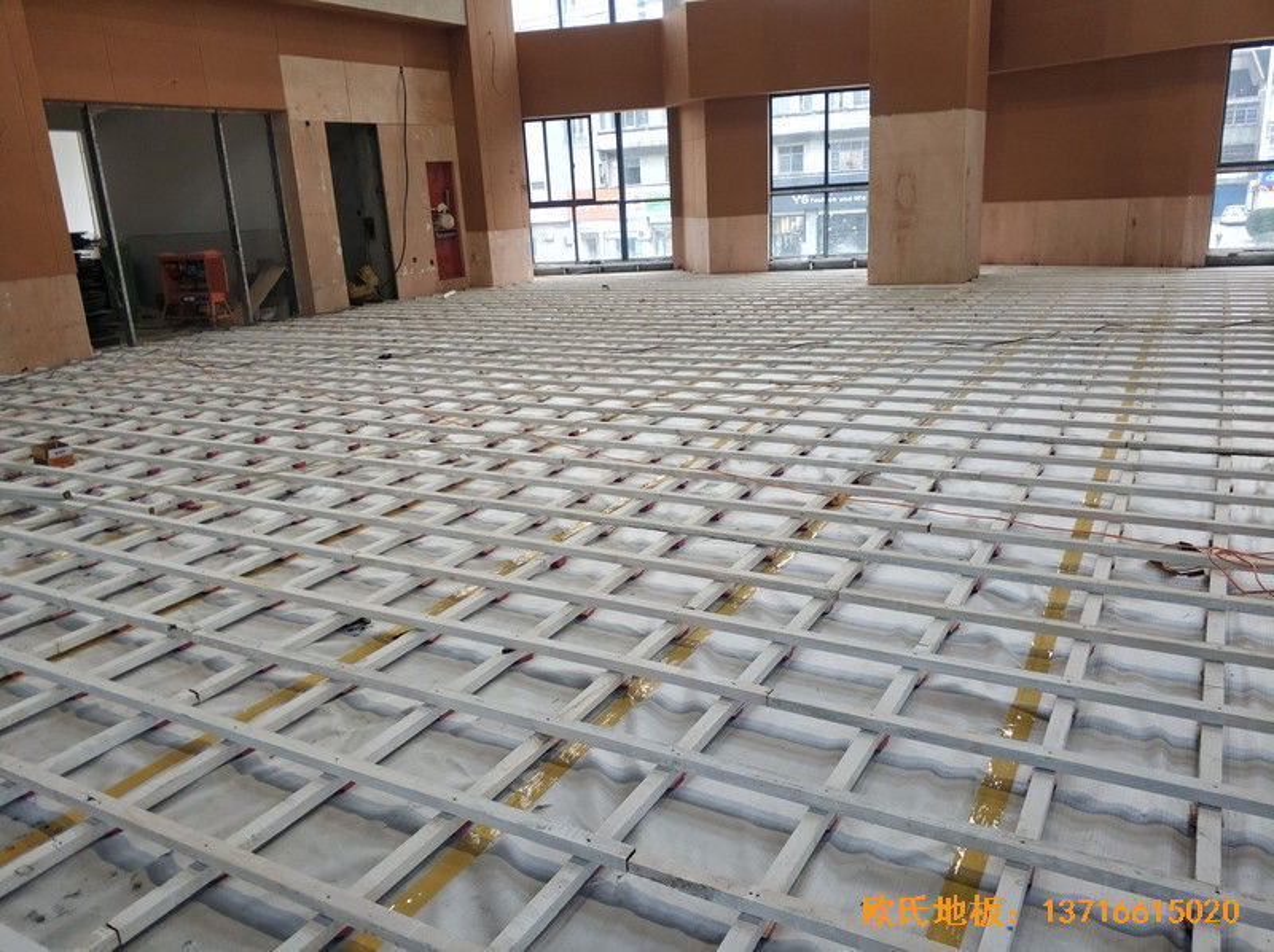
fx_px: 993
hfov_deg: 65.4
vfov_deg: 51.3
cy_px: 476
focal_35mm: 27
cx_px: 637
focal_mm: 3.82
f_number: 1.8
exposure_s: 1/33
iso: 198
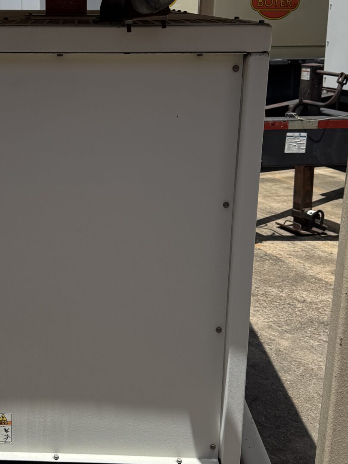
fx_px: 764
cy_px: 196
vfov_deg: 33.7
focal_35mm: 57
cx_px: 41
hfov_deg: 25.0
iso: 80
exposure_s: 1/6410
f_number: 1.78
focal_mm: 6.76
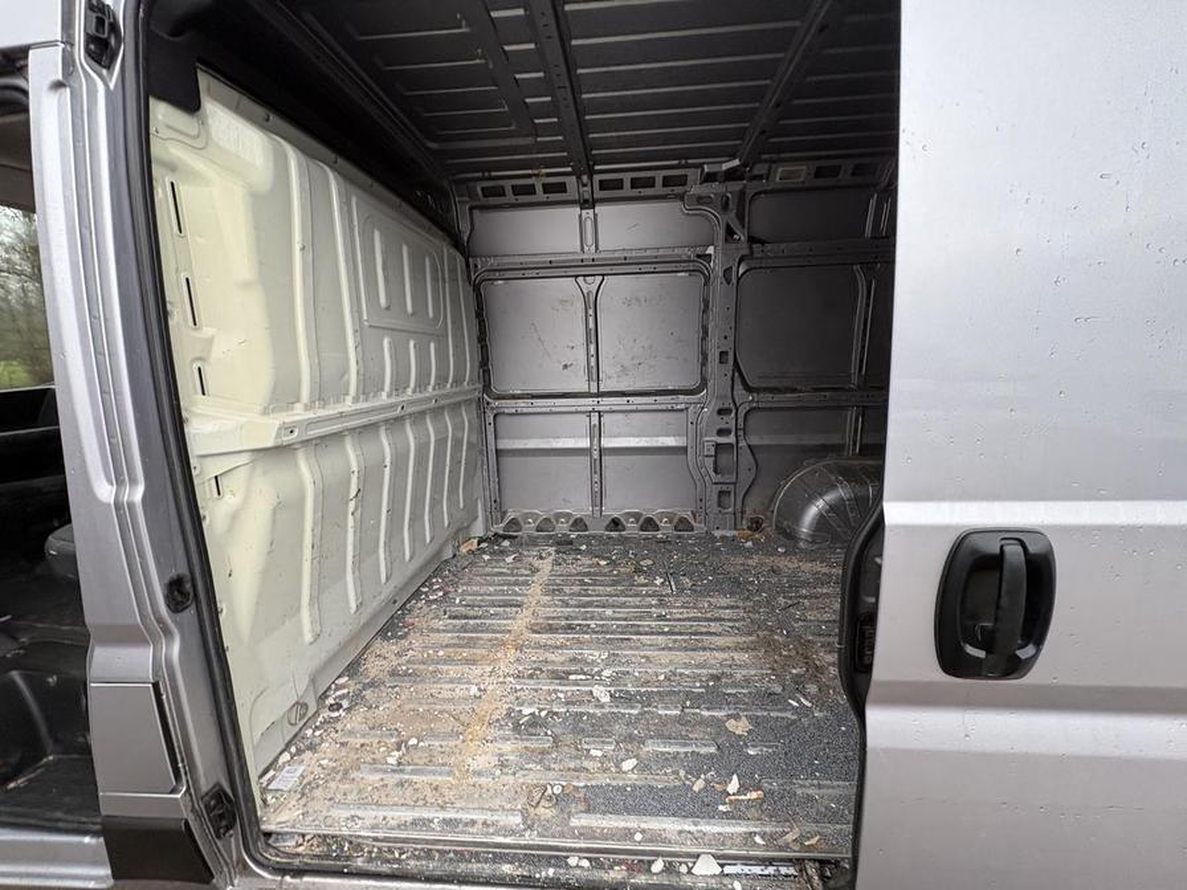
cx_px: 594
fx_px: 480
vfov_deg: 85.7
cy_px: 445
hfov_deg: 102.1
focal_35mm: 14
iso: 160
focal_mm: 2.22
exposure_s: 1/99
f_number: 2.2
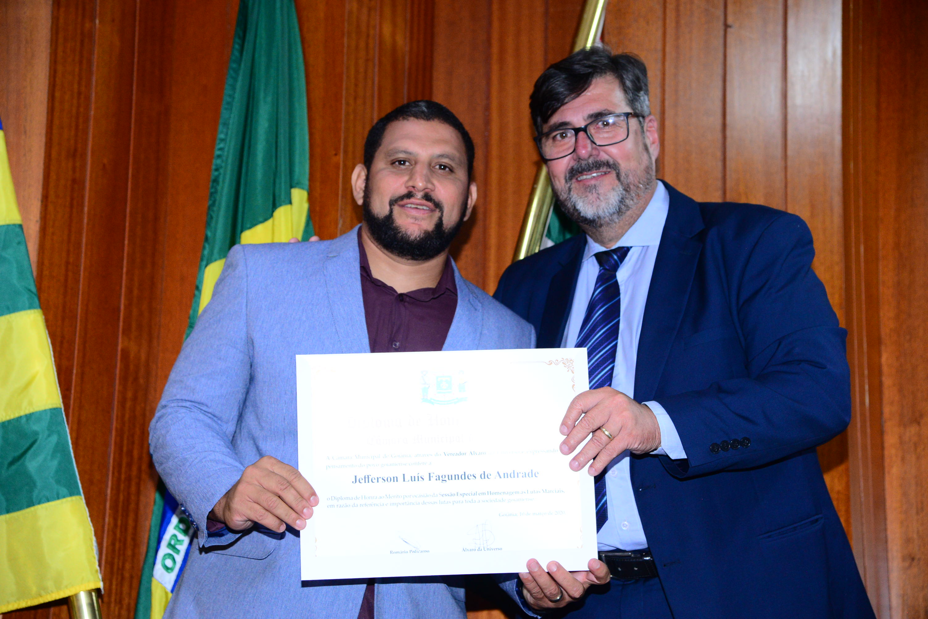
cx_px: 464
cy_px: 310
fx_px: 1805
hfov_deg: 28.8
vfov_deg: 19.5
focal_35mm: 70
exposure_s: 1/125
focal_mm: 70
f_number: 4.5
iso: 2500
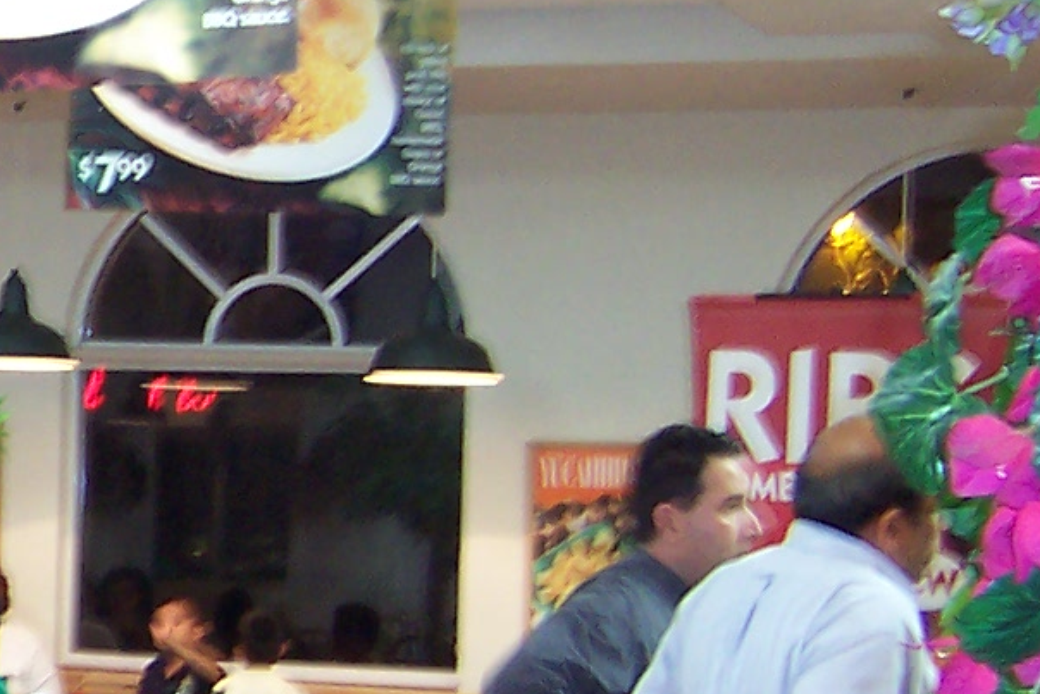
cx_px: -659
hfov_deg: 14.8
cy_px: 491
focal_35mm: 126
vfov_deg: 10.9
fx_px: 3641
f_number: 2.8
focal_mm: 5.6
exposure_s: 1/8
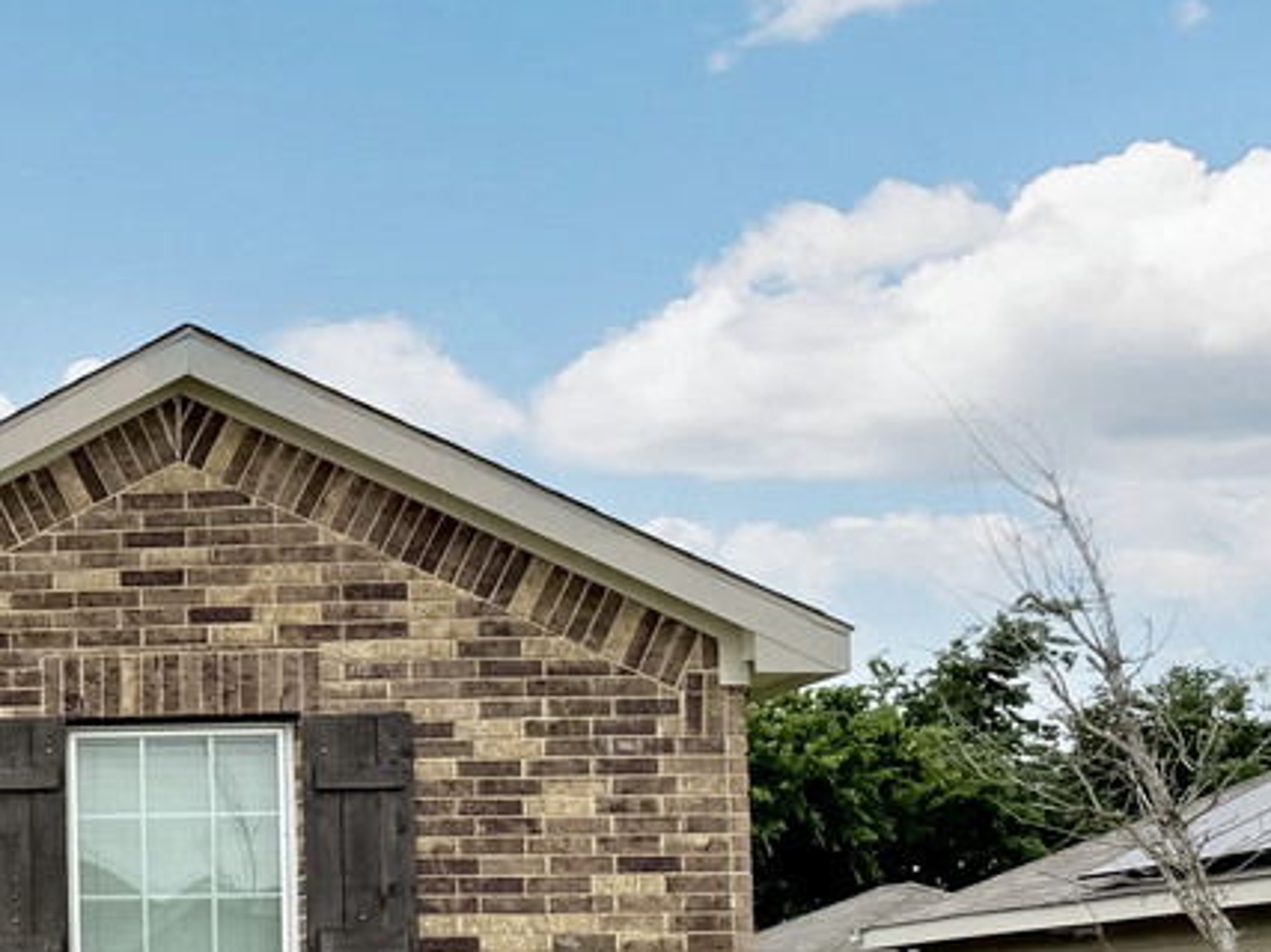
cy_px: 958
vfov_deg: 17.8
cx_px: -717
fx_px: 2973
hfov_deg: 20.2
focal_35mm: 81
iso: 80
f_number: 1.8
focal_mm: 6.8
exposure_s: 1/9009
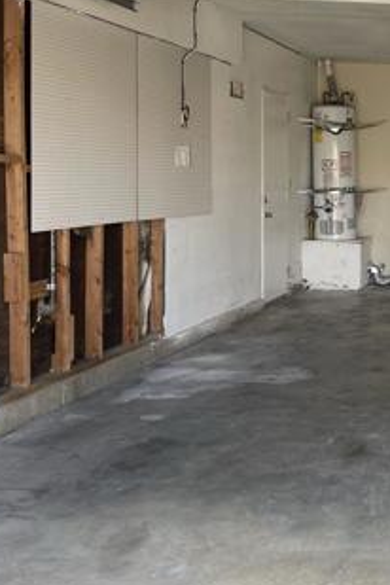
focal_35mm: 56
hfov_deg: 20.7
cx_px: 579
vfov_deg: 35.5
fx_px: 910
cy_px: 233
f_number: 1.6
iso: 32
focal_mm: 5.1
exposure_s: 1/214
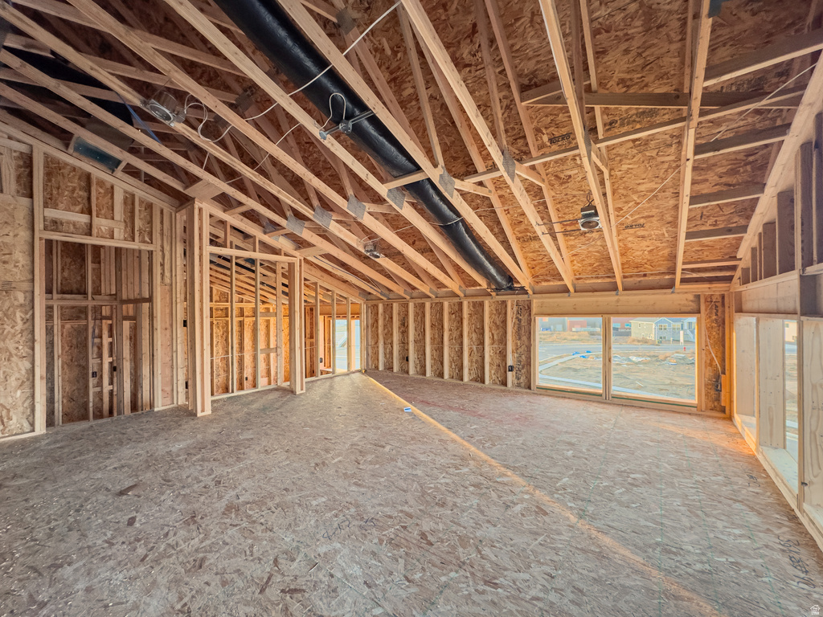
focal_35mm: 14
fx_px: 333
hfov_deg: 102.1
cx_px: 412
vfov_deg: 85.7
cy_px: 308
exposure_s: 1/100
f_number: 2.2
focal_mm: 2.22
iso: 200
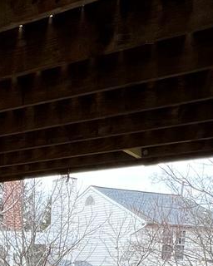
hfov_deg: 23.3
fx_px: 481
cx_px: -28
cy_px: 357
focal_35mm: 61
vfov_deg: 25.9
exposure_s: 1/99
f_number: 1.8
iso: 64
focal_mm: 1.57
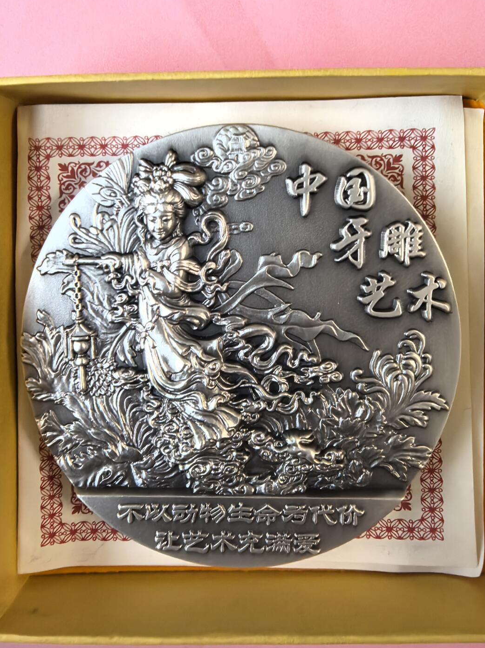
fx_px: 654
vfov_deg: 52.0
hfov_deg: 40.7
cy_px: 414
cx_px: 254
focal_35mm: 35
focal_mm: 1.76
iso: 160
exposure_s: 1/50
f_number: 2.2
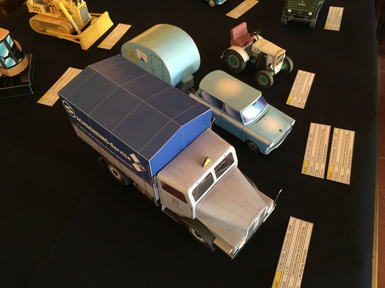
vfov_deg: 48.2
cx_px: 192
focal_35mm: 29
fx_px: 323
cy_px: 144
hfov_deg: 61.7
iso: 320
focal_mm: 4.15
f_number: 2.2
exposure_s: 1/17
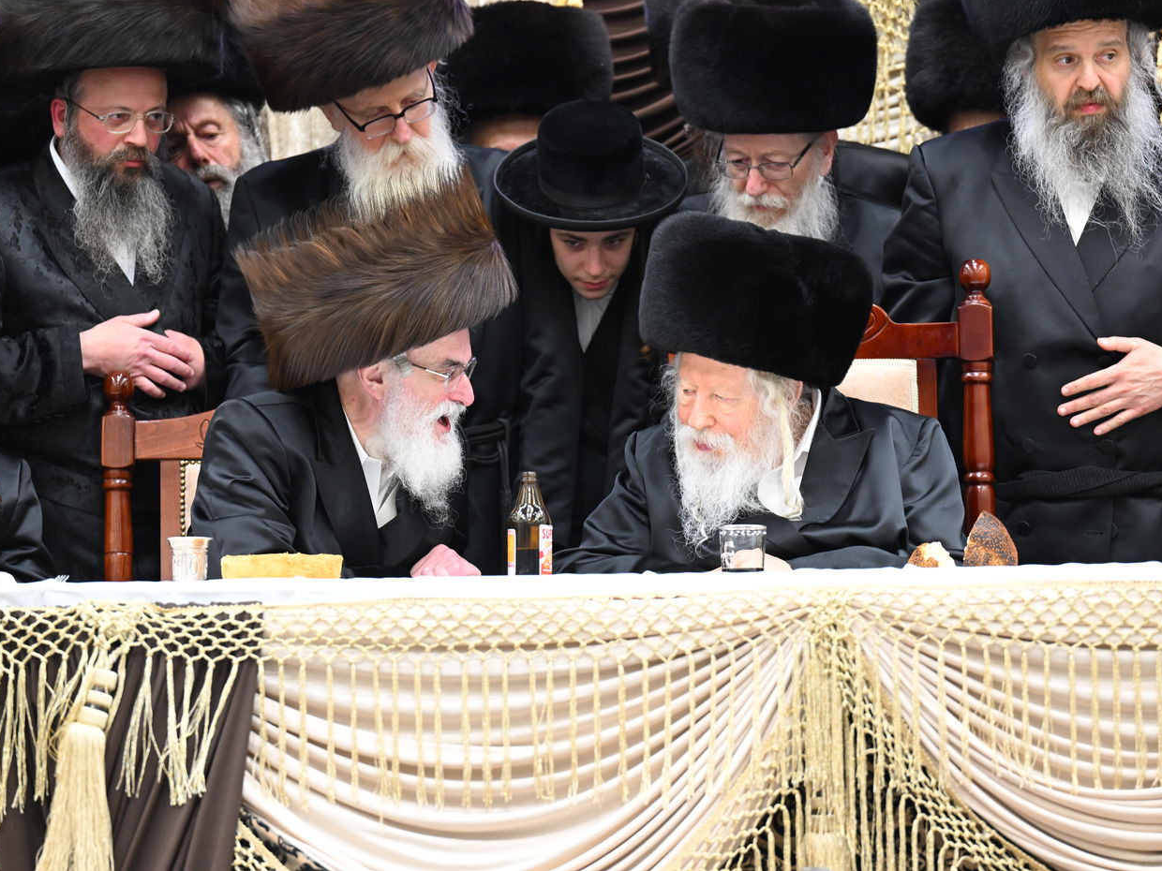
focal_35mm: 217
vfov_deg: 6.8
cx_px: 613
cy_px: 435
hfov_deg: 9.1
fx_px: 7284
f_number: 4
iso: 1600
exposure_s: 1/160
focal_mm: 200
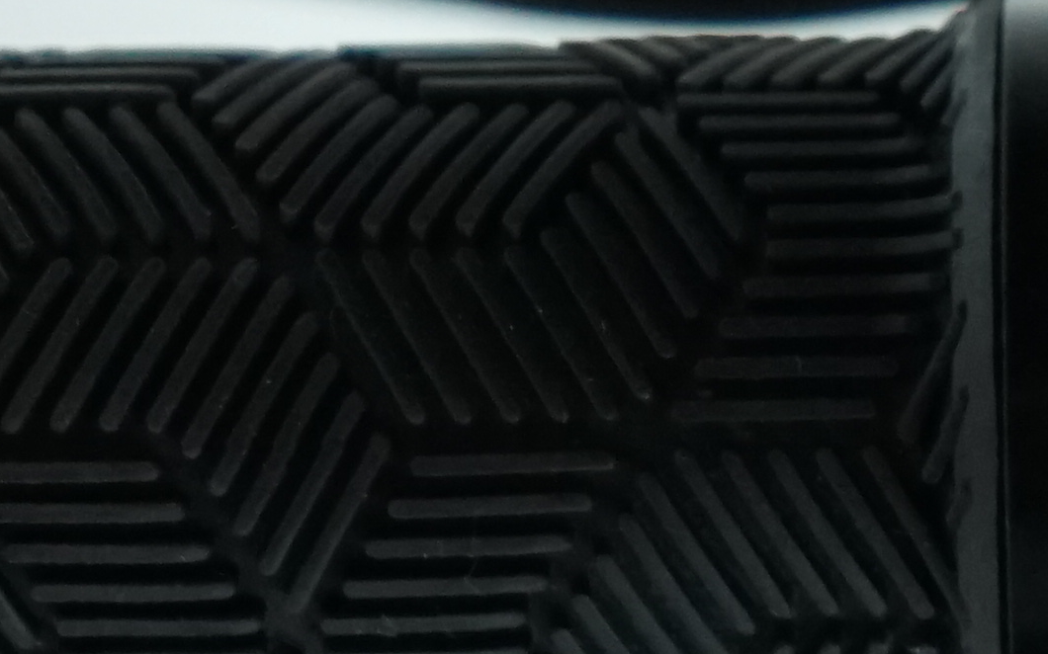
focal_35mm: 404
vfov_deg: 3.2
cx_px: 2131
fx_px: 11536
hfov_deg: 5.1
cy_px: 62
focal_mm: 70
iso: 2000
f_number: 5.6
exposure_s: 1/200
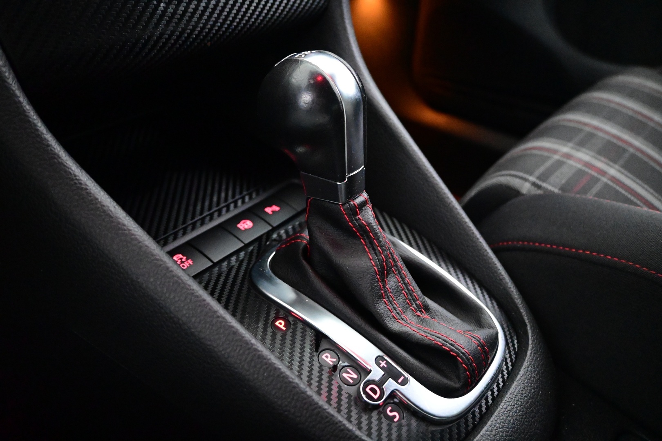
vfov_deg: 42.6
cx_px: 331
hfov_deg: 60.7
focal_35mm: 31
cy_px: 220
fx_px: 565
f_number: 3.8
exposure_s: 1/30
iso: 9000
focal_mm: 20.5
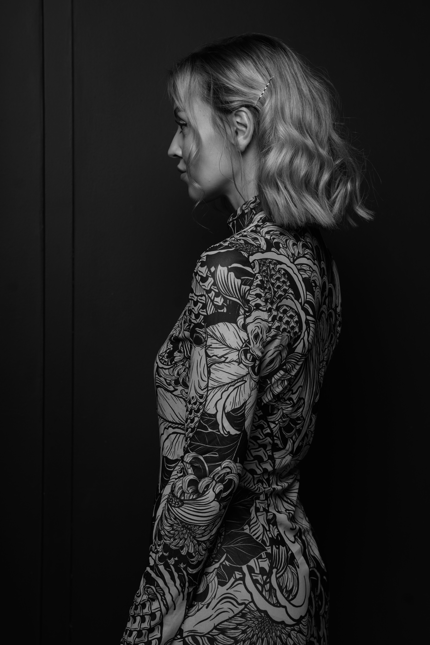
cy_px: 322
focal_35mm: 68
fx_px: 1211
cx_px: 215
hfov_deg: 20.1
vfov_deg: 29.8
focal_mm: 67.6
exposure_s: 1/200
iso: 100
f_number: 5.6
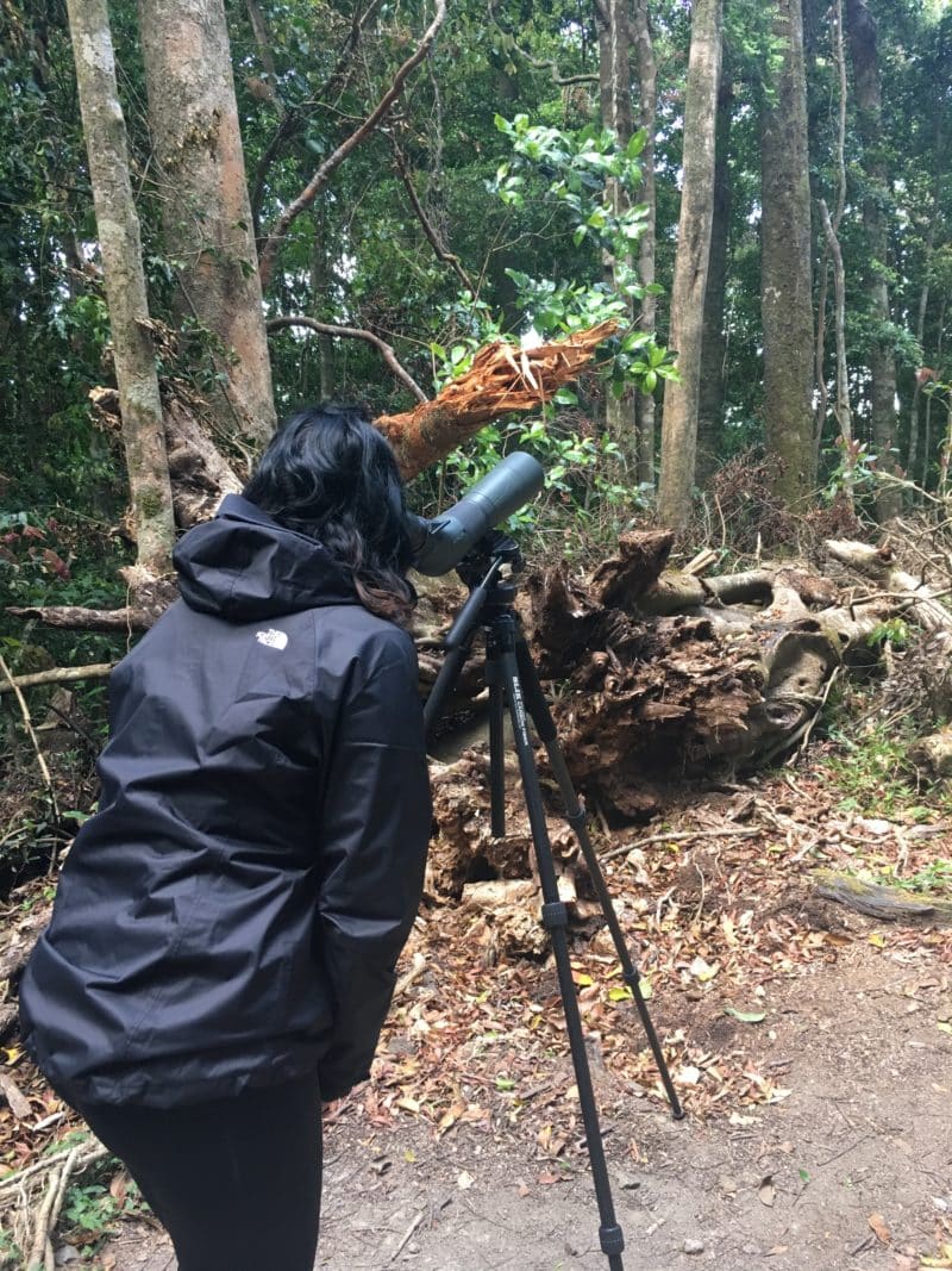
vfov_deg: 61.7
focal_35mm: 29
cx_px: 476
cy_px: 636
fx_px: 1064
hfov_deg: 48.2
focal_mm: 4.15
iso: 80
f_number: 2.2
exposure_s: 1/30
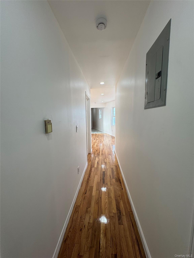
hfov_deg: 85.7
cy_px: 129
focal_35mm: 14
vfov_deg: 102.1
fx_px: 105
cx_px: 97
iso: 50
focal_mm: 2.22
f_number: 2.2
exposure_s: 1/120
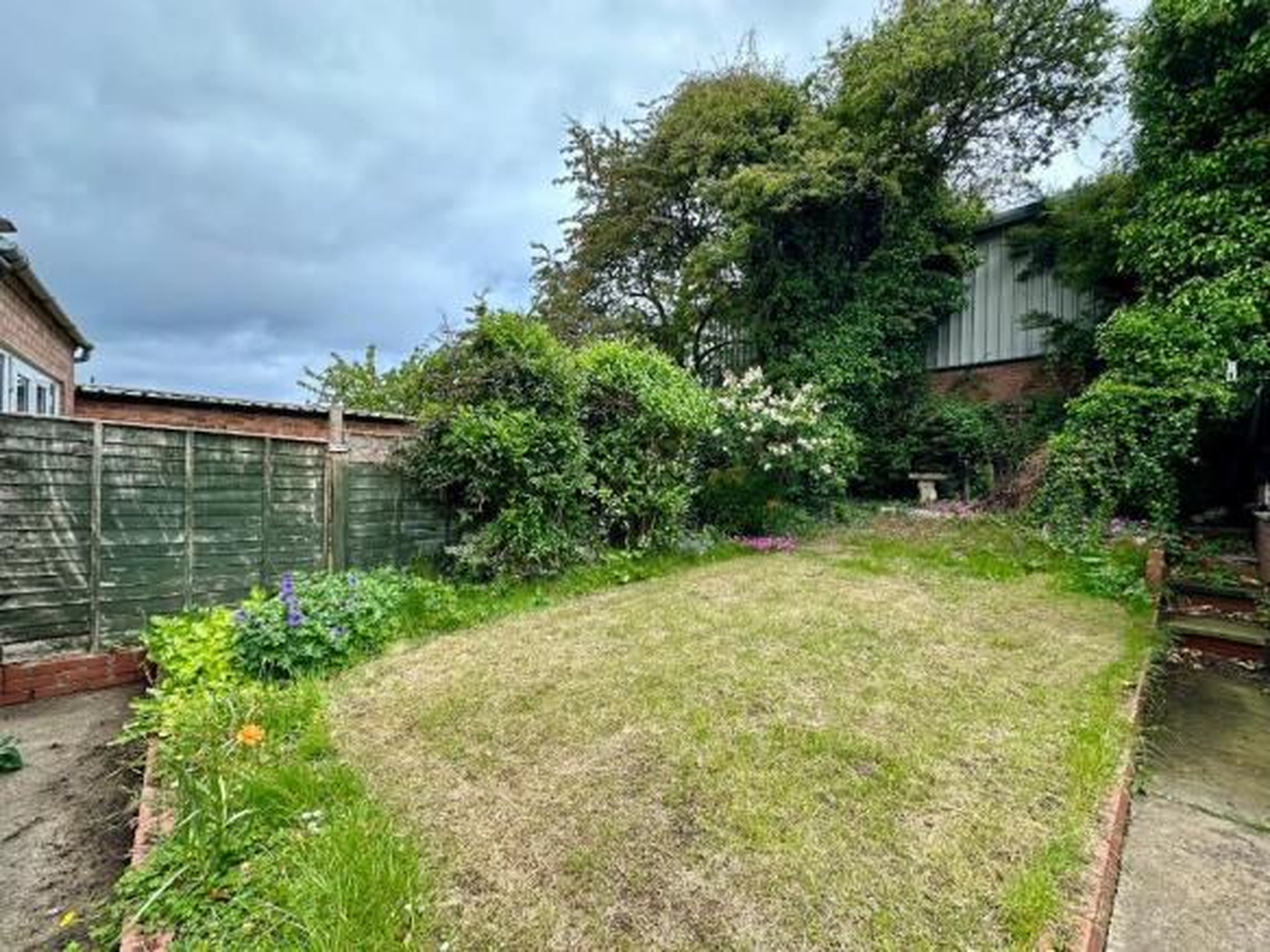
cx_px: 635
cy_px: 476
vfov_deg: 85.7
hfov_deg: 102.1
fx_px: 514
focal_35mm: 14
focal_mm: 2.22
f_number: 2.2
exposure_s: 1/368
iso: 40
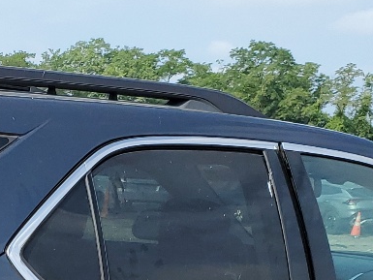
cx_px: 48
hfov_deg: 18.0
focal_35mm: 108
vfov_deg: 12.9
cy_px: 427
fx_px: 1164
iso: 50
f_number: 1.5
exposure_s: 1/2000
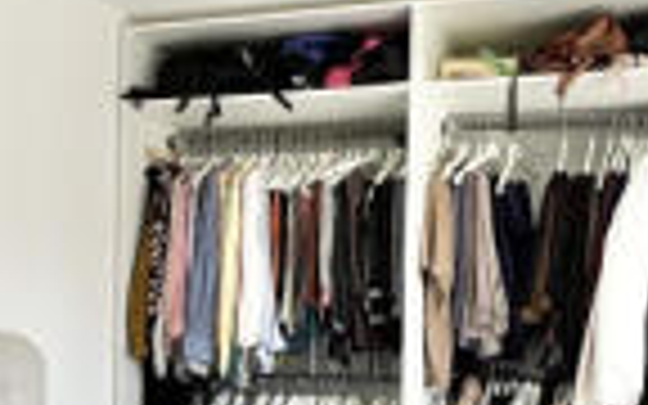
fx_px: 1060
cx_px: 331
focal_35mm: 60
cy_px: 412
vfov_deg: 20.9
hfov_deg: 34.0
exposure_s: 1/111
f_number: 2.2
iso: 40
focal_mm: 2.22
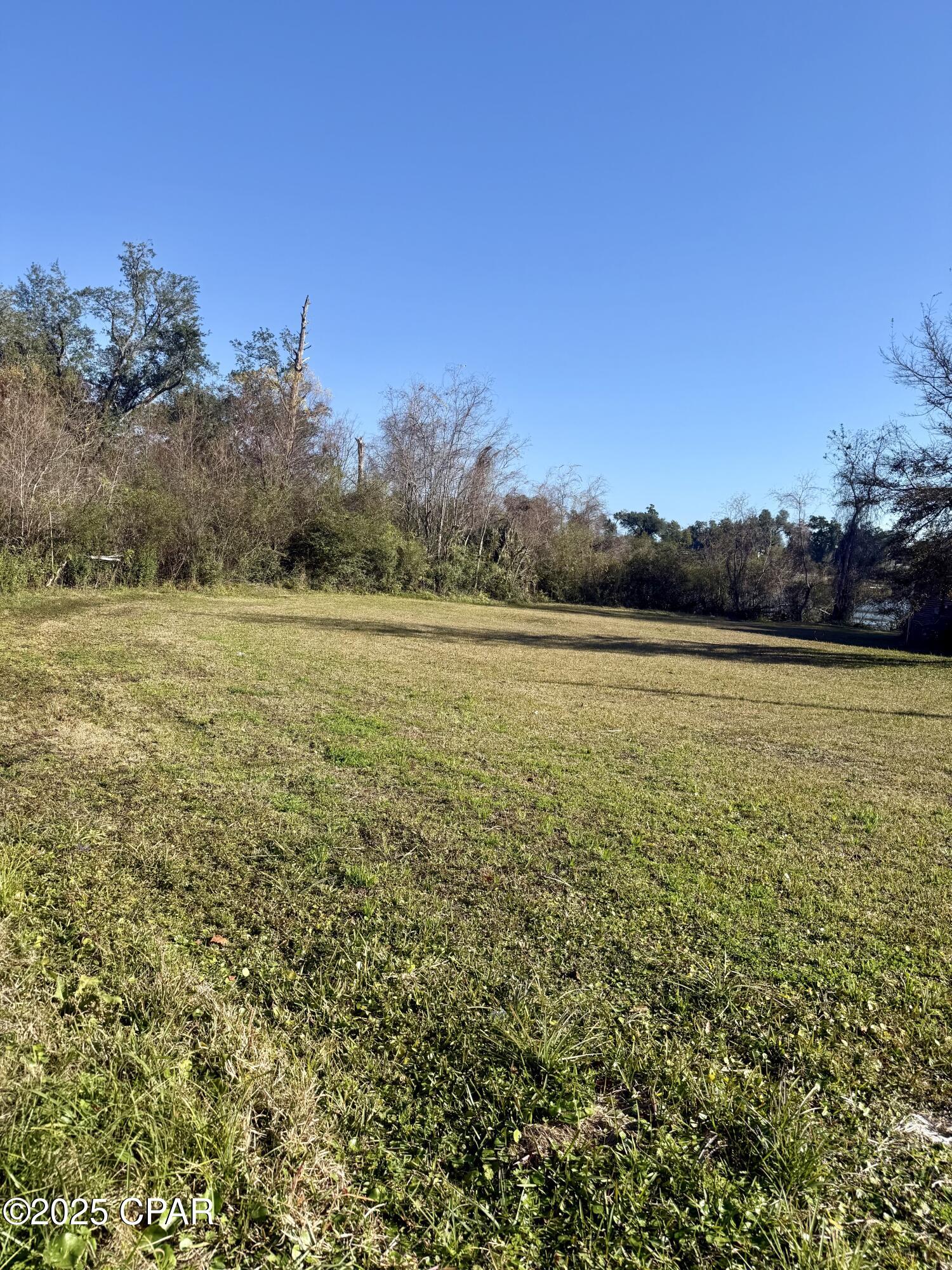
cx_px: 476
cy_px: 635
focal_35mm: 24
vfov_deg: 71.6
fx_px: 880
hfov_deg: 56.8
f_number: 1.78
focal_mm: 6.76
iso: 80
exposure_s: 1/3953
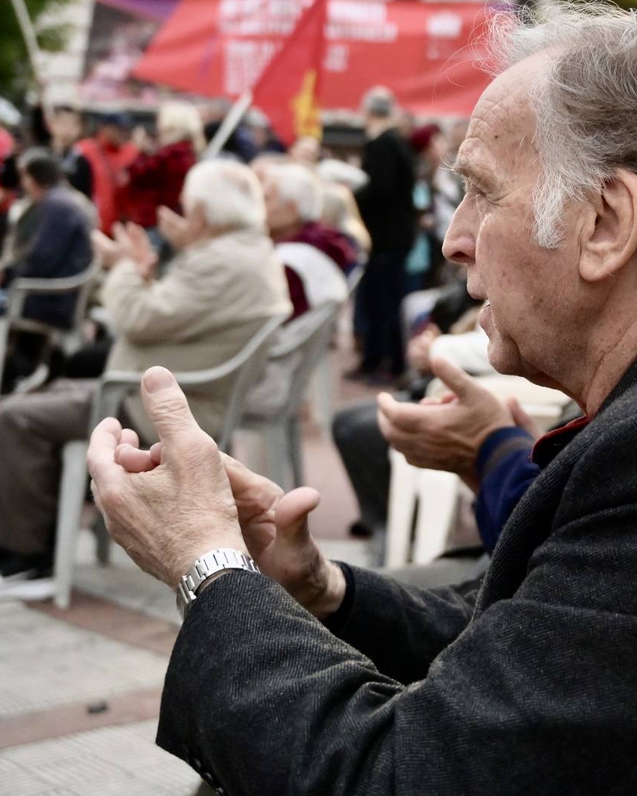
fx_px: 1272
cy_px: 396
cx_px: 345
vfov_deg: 34.7
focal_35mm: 54
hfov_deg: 28.1
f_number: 4
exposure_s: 1/400
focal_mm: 38
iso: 4000
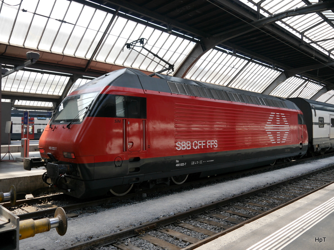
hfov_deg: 60.0
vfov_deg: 46.8
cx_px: 167
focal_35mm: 30
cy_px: 125
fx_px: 289
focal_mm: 15
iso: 160
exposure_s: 1/160
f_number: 4
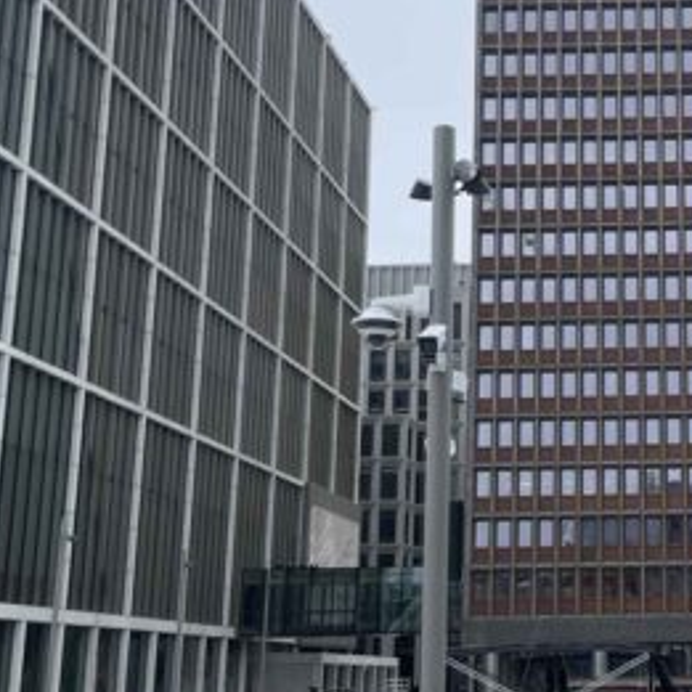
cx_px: 668
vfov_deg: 28.2
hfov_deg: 26.8
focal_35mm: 61
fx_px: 1380
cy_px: 329
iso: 32
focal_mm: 5.1
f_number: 1.6
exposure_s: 1/1011
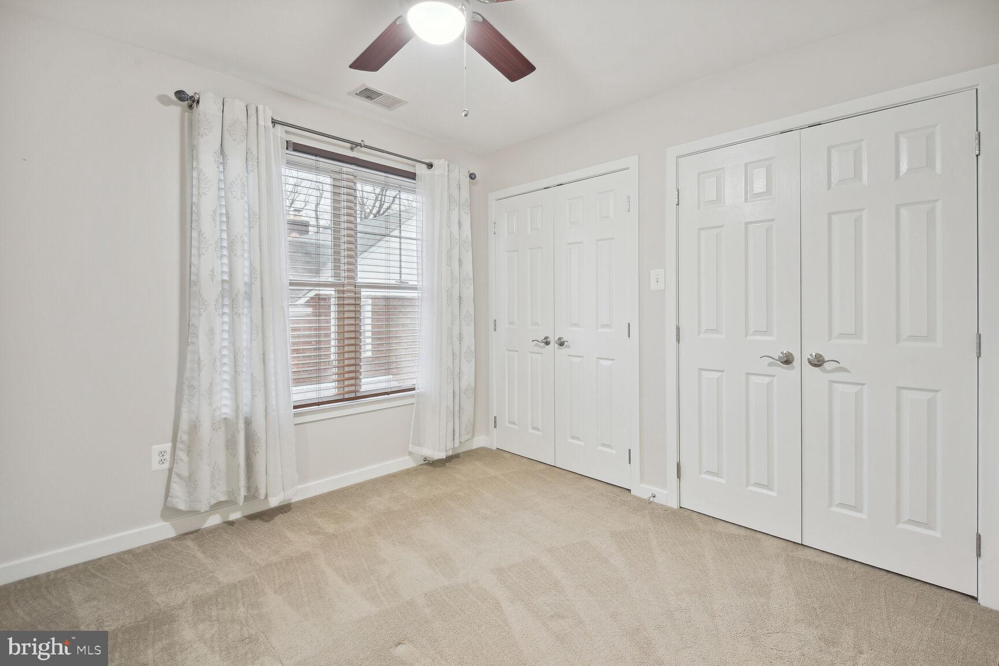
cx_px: 500
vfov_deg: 73.7
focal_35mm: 16
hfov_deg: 96.7
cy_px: 333
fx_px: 444
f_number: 8
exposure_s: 1/3.33
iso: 400
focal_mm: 16
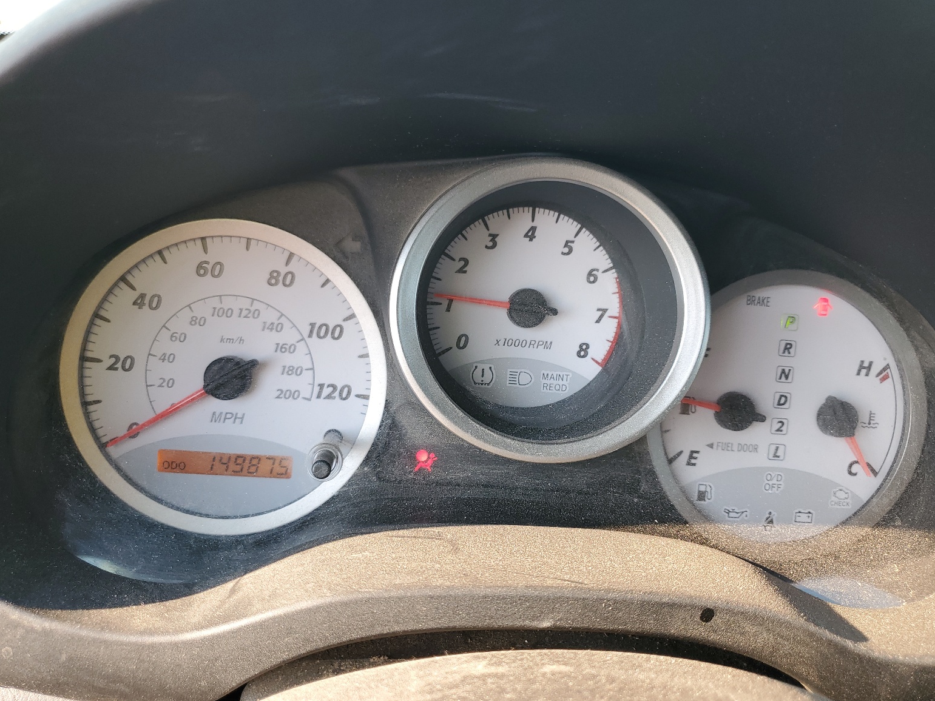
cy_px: 363
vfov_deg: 51.3
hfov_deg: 65.3
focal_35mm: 27
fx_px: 729
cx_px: 465
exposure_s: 1/161
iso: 50
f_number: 1.5
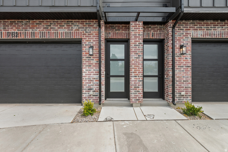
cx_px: 114
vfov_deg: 73.7
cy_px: 76
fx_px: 101
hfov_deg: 96.8
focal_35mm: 16
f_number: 9
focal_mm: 16
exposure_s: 1/100
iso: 250
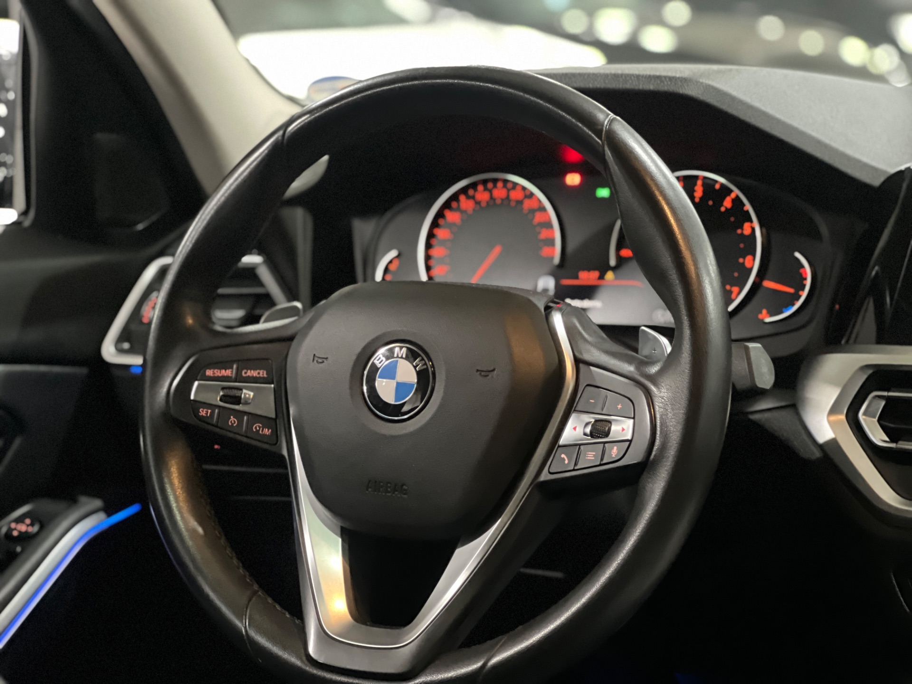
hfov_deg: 25.3
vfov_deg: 19.1
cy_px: 342
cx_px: 456
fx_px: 2029
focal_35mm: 77
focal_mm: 9
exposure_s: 1/15
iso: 1000
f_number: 2.8
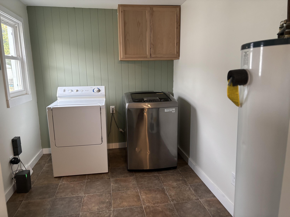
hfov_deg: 67.3
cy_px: 108
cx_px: 145
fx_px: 218
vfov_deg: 53.1
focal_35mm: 26
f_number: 1.6
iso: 250
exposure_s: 1/60
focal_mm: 5.96
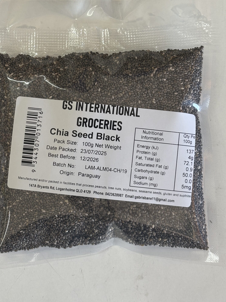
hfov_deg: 21.9
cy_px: 118
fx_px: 583
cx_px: 102
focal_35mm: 67
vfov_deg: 28.9
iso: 32
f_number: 1.6
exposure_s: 1/50
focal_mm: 5.96
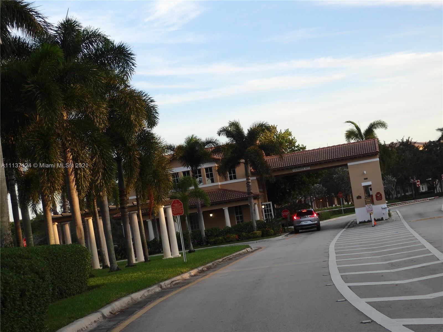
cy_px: 166
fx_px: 934
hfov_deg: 26.7
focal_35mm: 73
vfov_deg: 20.2
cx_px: 222
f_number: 4.5
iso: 125
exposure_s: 1/125
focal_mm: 13.1
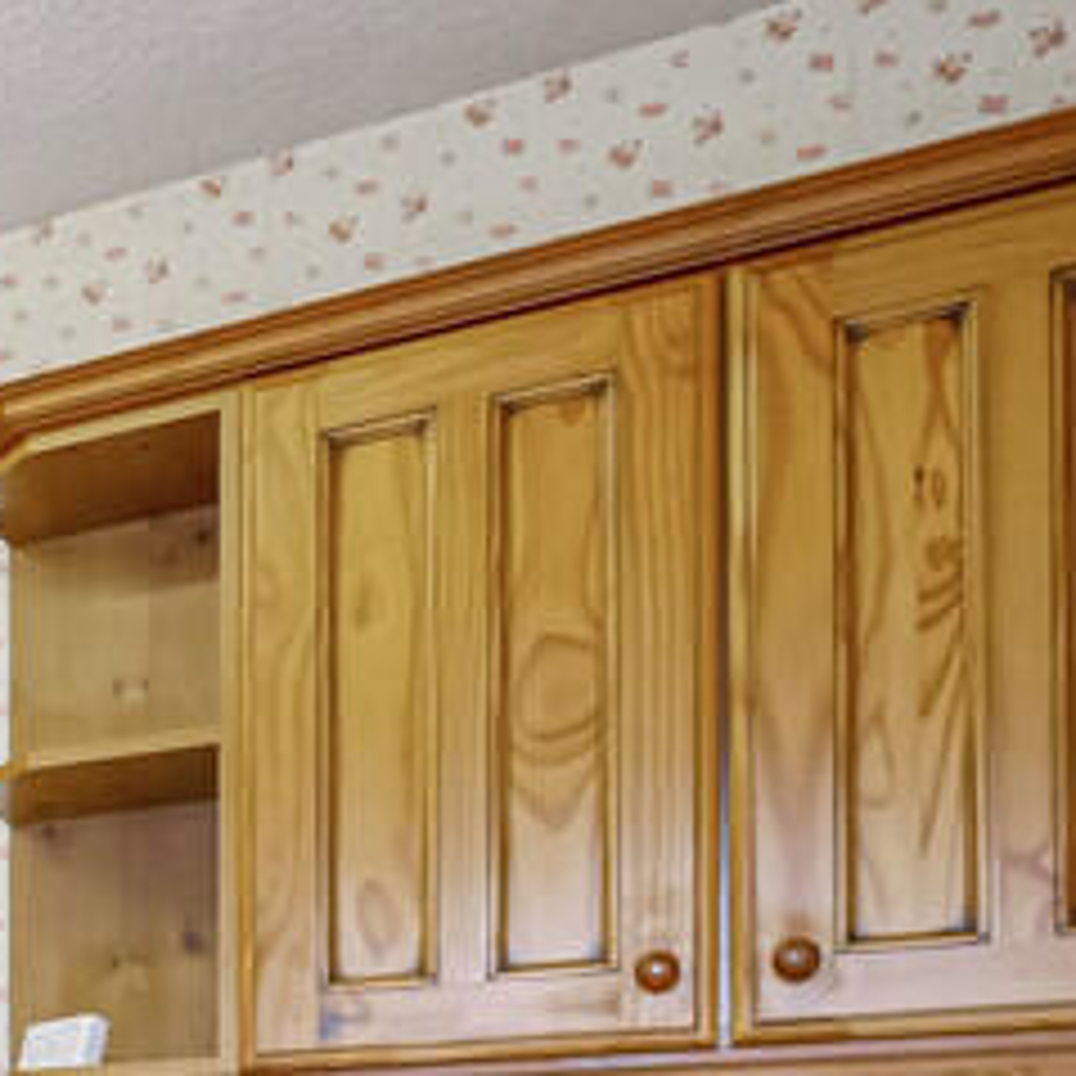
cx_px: -824
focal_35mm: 53
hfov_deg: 21.7
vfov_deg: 27.8
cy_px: 1328
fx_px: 1864
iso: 1250
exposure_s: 1/60
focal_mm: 7
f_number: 4
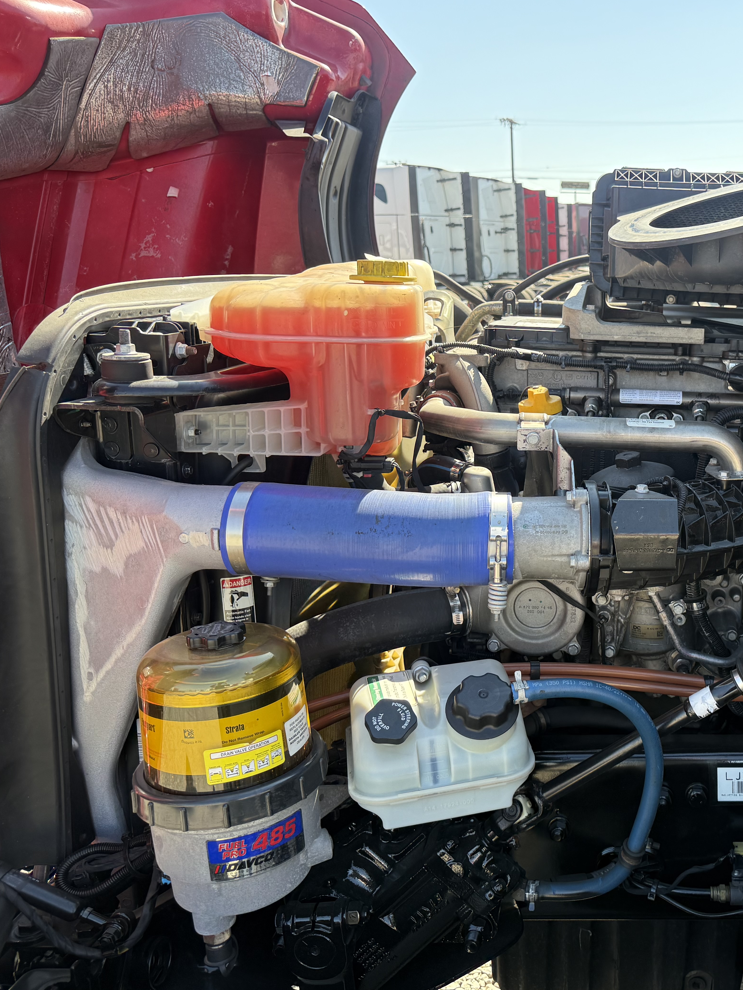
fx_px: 944
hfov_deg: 40.7
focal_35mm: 33
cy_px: 485
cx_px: 622
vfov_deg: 55.3
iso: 100
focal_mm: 6.76
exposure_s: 1/742
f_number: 1.78
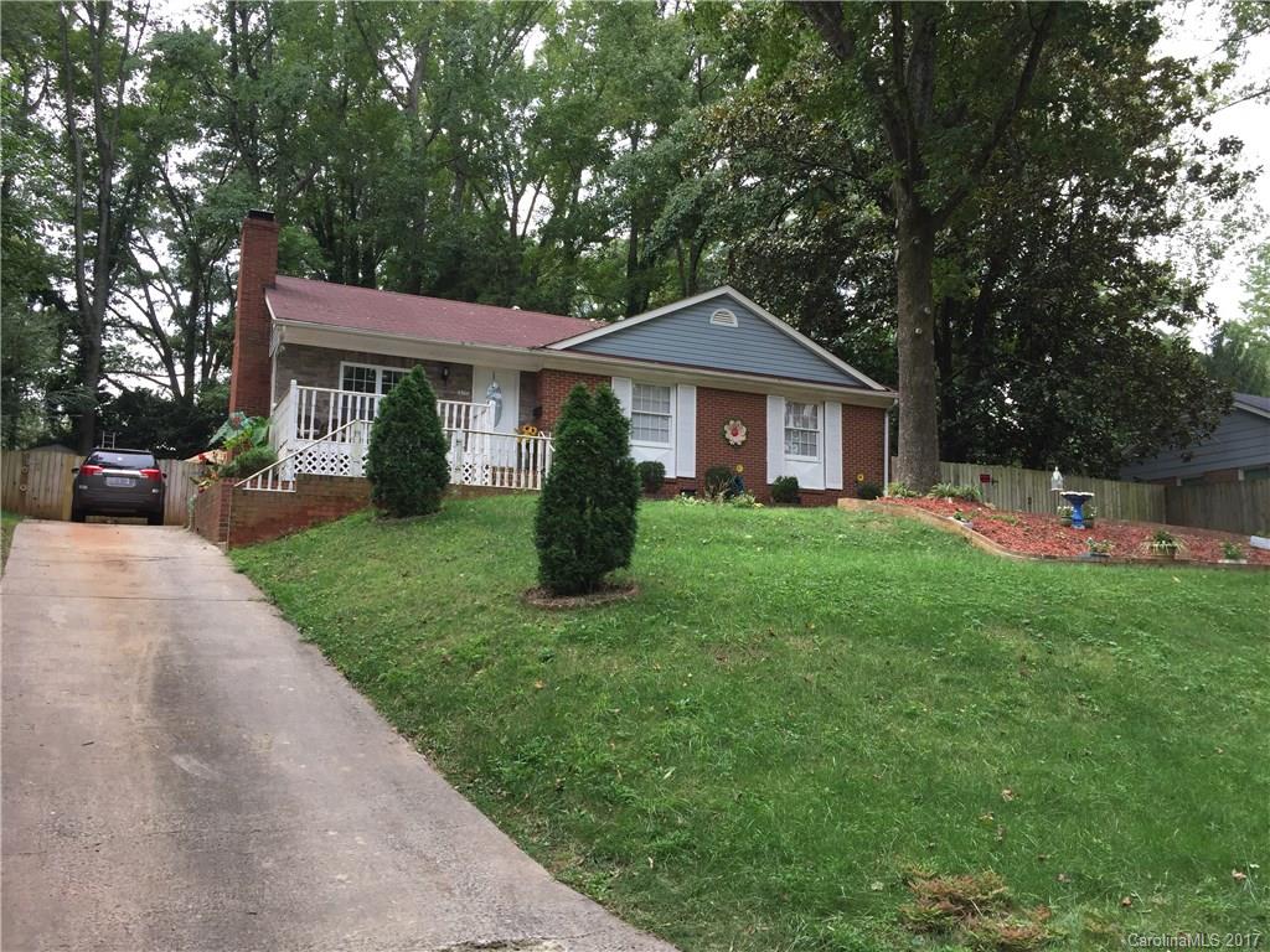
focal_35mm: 29
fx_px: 1064
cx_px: 635
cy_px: 476
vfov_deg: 48.2
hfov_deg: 61.7
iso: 32
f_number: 2.2
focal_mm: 4.15
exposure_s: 1/295
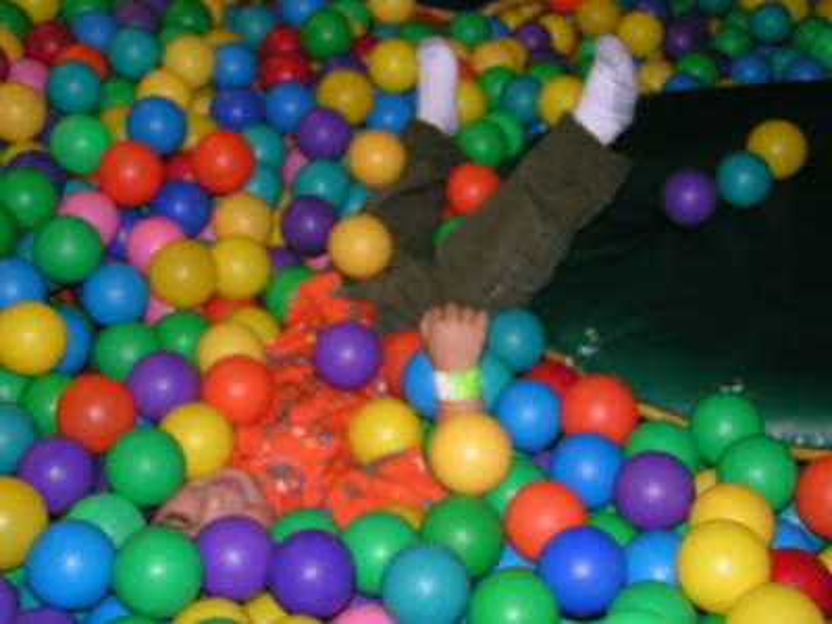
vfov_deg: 29.7
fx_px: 1178
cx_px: 416
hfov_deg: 38.9
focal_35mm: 49
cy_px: 312
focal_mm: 7.6
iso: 200
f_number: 2.8
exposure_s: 1/50
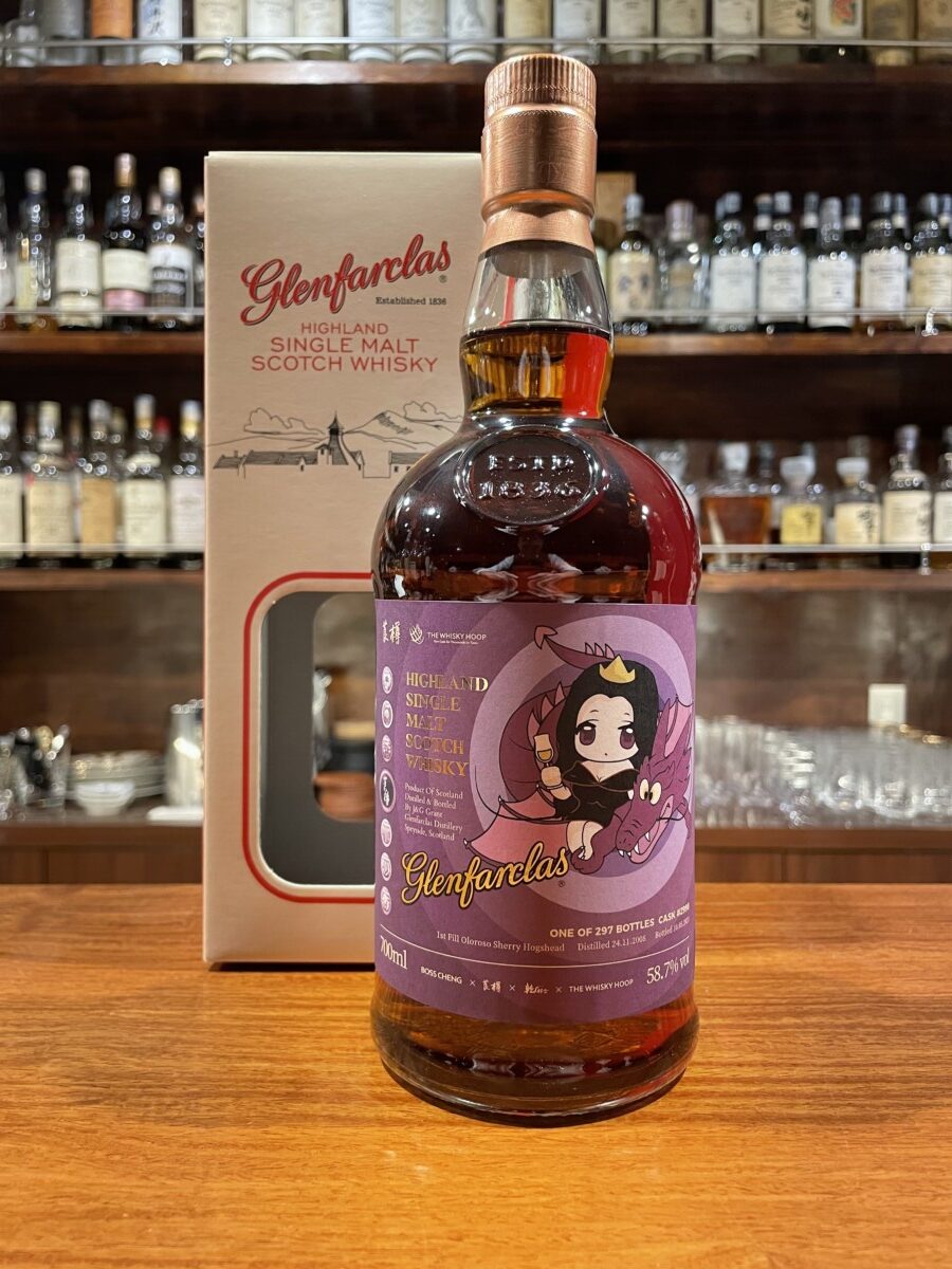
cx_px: 476
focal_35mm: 26
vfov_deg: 67.3
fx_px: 953
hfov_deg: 53.1
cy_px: 634
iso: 640
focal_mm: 4.2
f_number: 1.6
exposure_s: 1/35
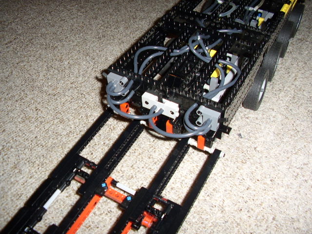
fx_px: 270
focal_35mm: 30
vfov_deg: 46.8
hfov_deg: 60.0
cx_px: 156
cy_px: 117
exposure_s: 1/30
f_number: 2.9
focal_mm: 5.8
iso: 141
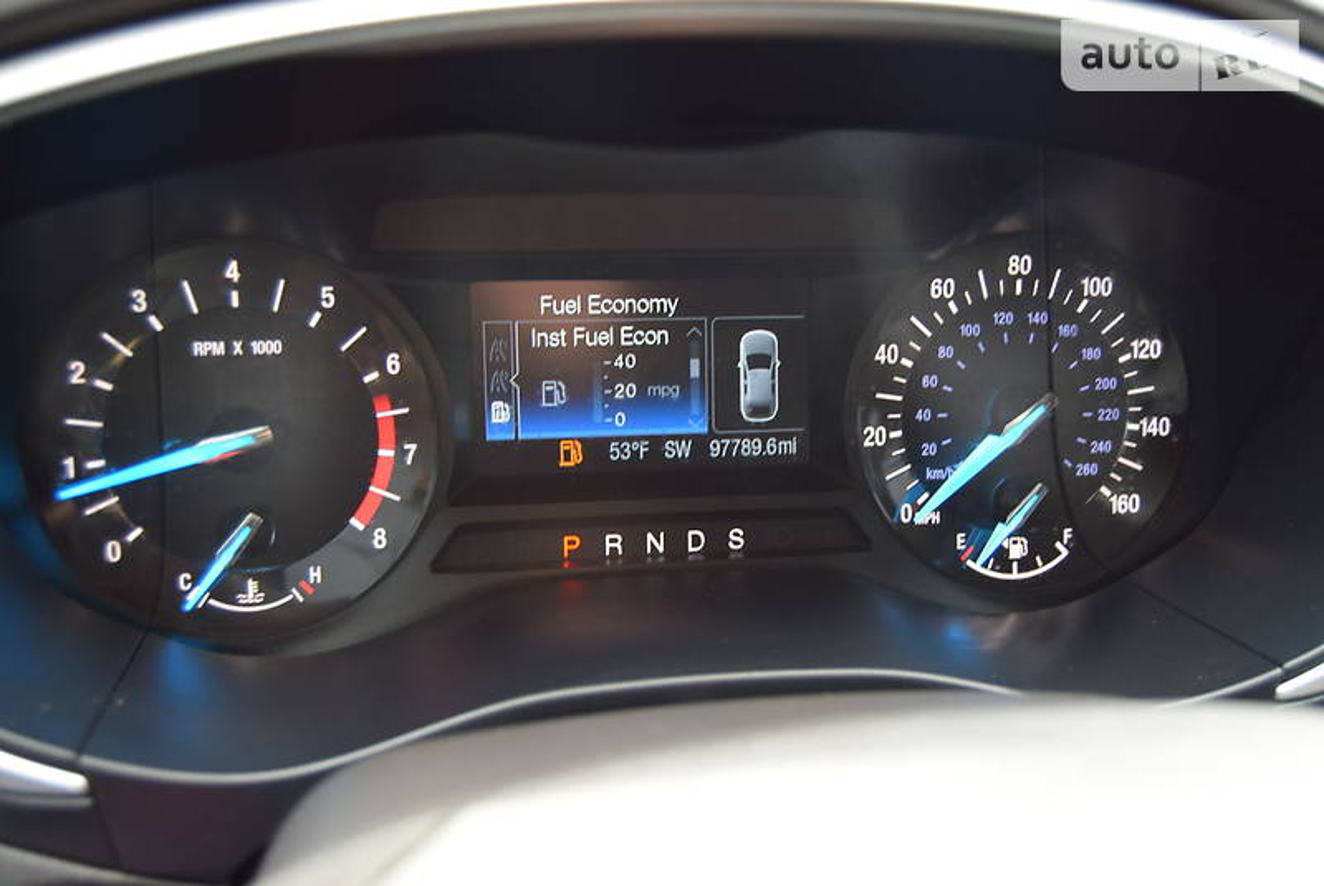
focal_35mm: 36
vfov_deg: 36.9
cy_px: 443
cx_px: 662
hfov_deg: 53.1
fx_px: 1325
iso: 450
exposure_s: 1/60
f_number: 4
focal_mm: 24
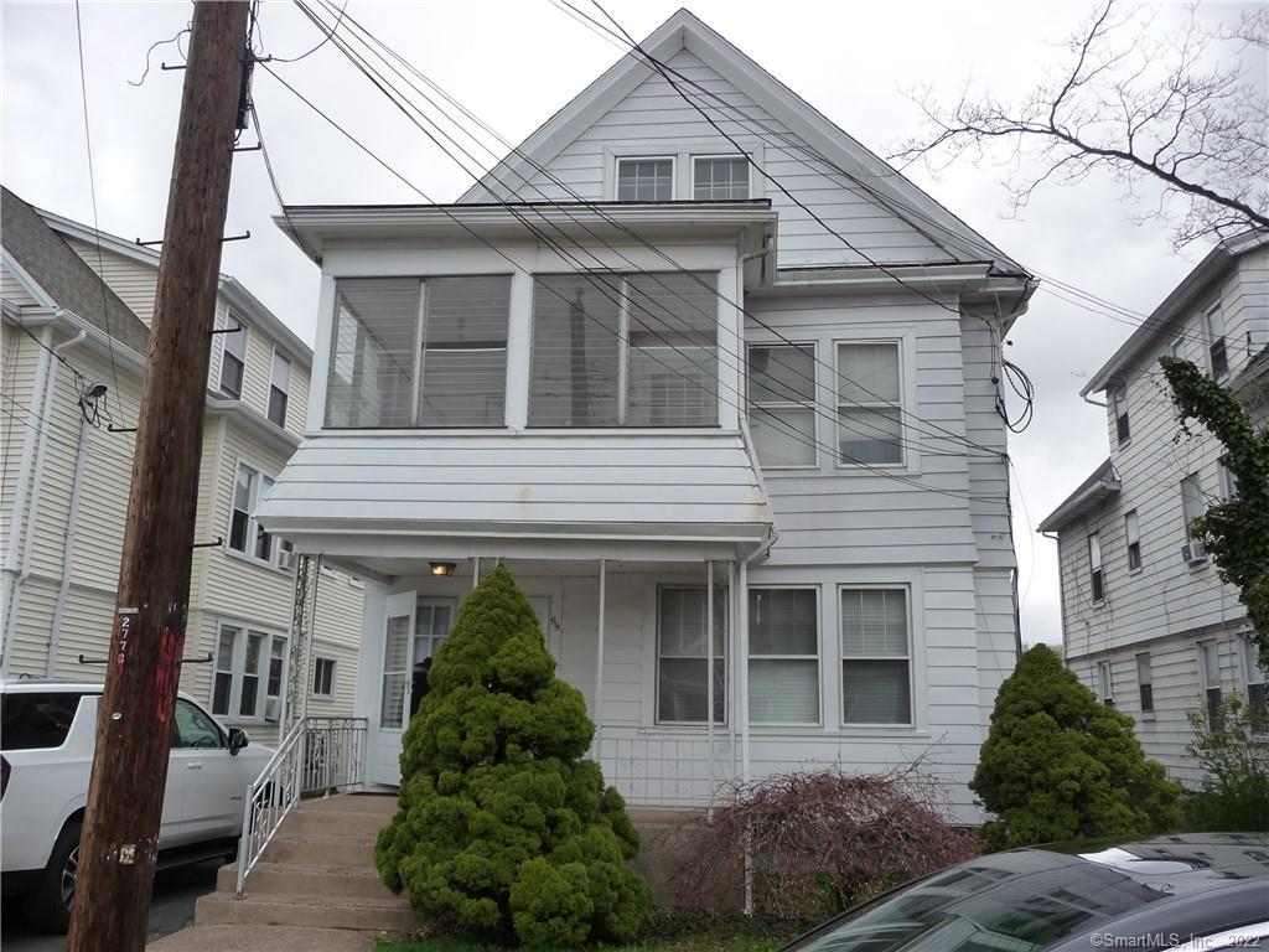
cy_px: 476
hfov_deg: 63.4
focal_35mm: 28
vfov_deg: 49.7
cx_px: 634
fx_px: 1026
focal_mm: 4.7
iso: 160
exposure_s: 1/500
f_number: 3.3
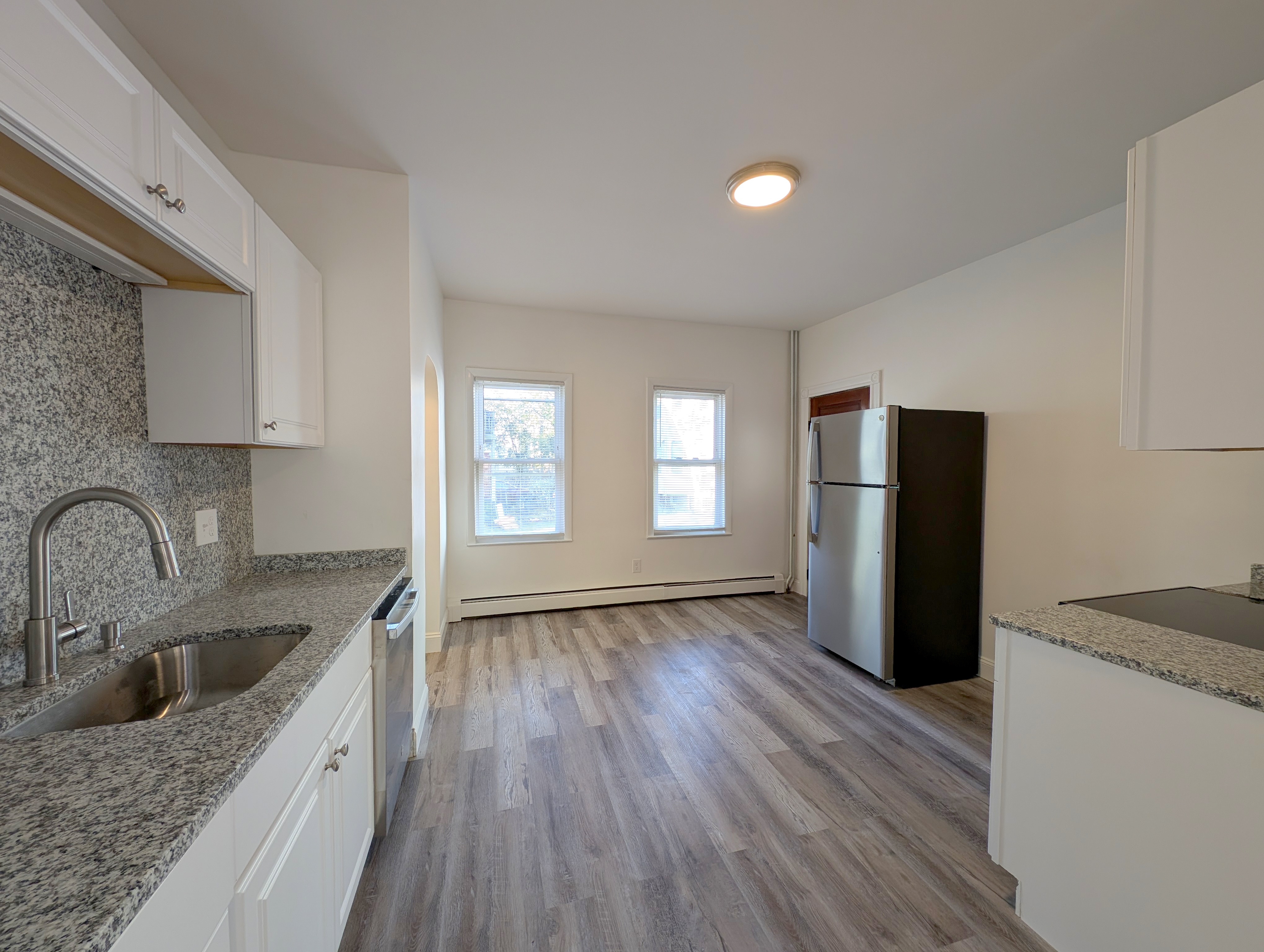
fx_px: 439
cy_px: 476
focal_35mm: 12
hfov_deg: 110.5
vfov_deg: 94.6
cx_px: 632
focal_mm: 2.23
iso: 37
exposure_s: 1/40
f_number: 1.95
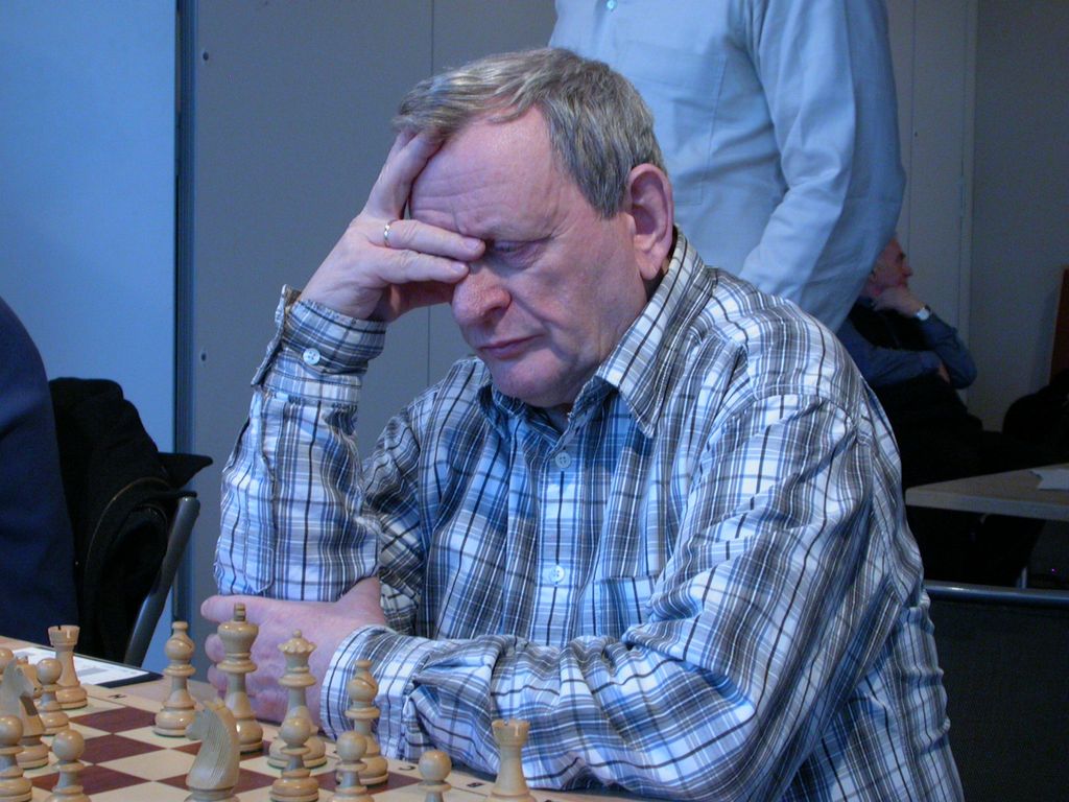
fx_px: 2038
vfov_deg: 22.3
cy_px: 401
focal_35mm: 66
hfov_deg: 29.4
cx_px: 534
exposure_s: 1/15.3
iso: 200
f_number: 4.6
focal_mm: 13.8
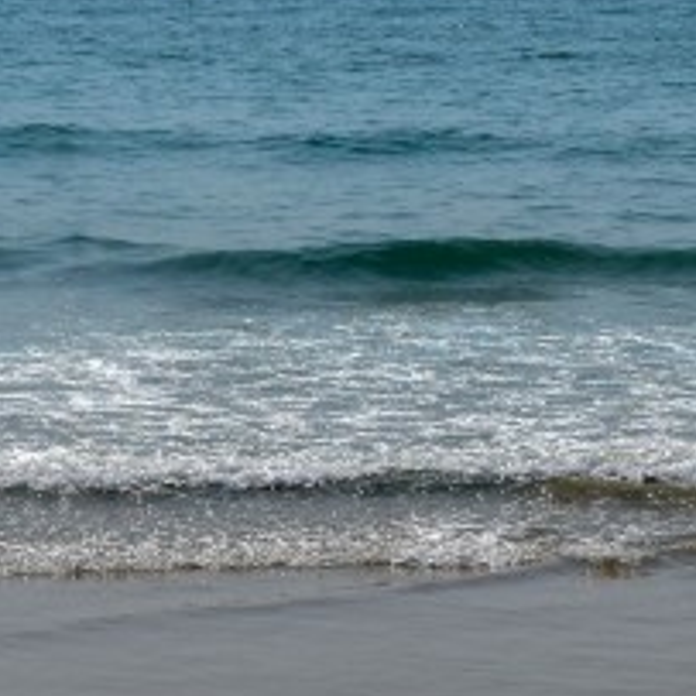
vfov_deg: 9.5
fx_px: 4169
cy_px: 305
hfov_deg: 8.6
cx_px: -1059
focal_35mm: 183
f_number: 8
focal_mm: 27
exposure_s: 1/2000
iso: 280
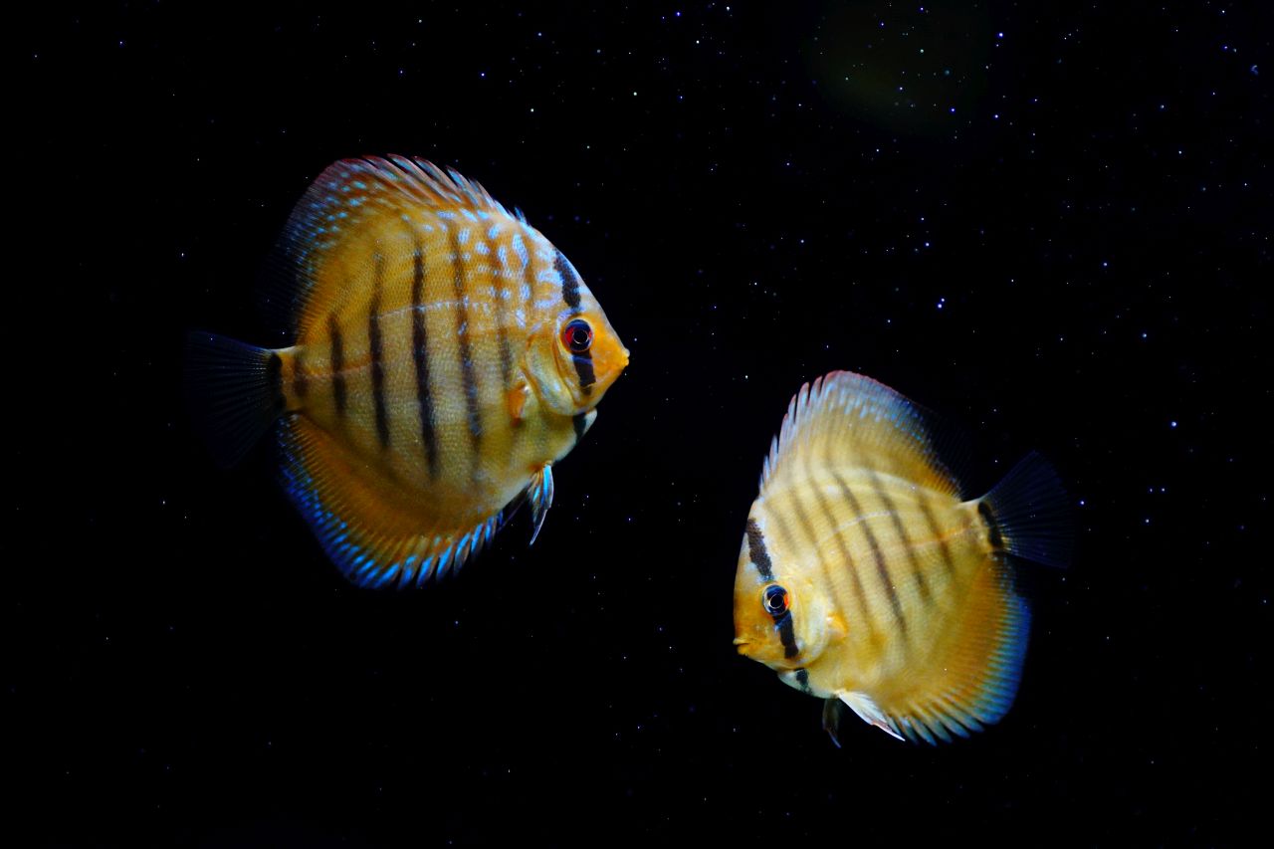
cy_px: 424
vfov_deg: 10.2
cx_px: 637
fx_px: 4777
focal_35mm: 135
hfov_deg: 15.2
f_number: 2.8
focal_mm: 90
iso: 3200
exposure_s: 1/400
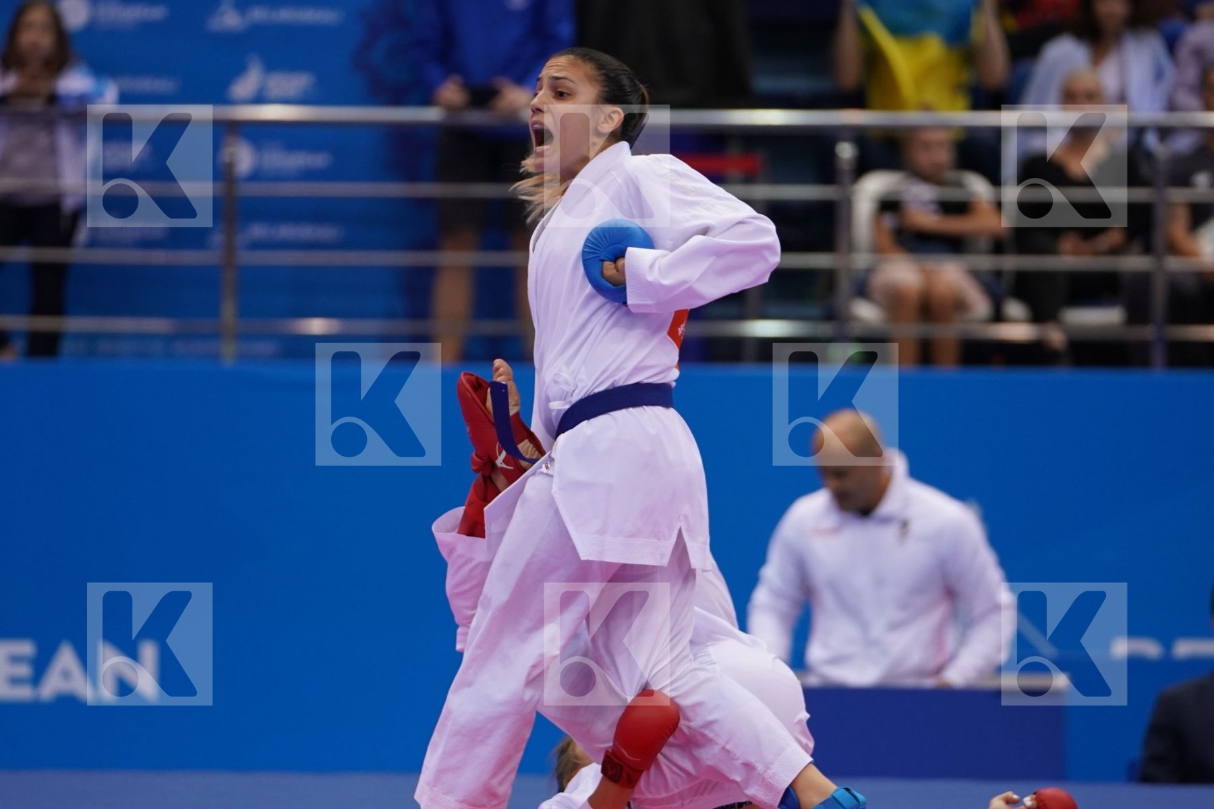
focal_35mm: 283
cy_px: 404
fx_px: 9543
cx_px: 607
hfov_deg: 7.3
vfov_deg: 4.9
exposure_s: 1/1000
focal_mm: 189
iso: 1250
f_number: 2.8
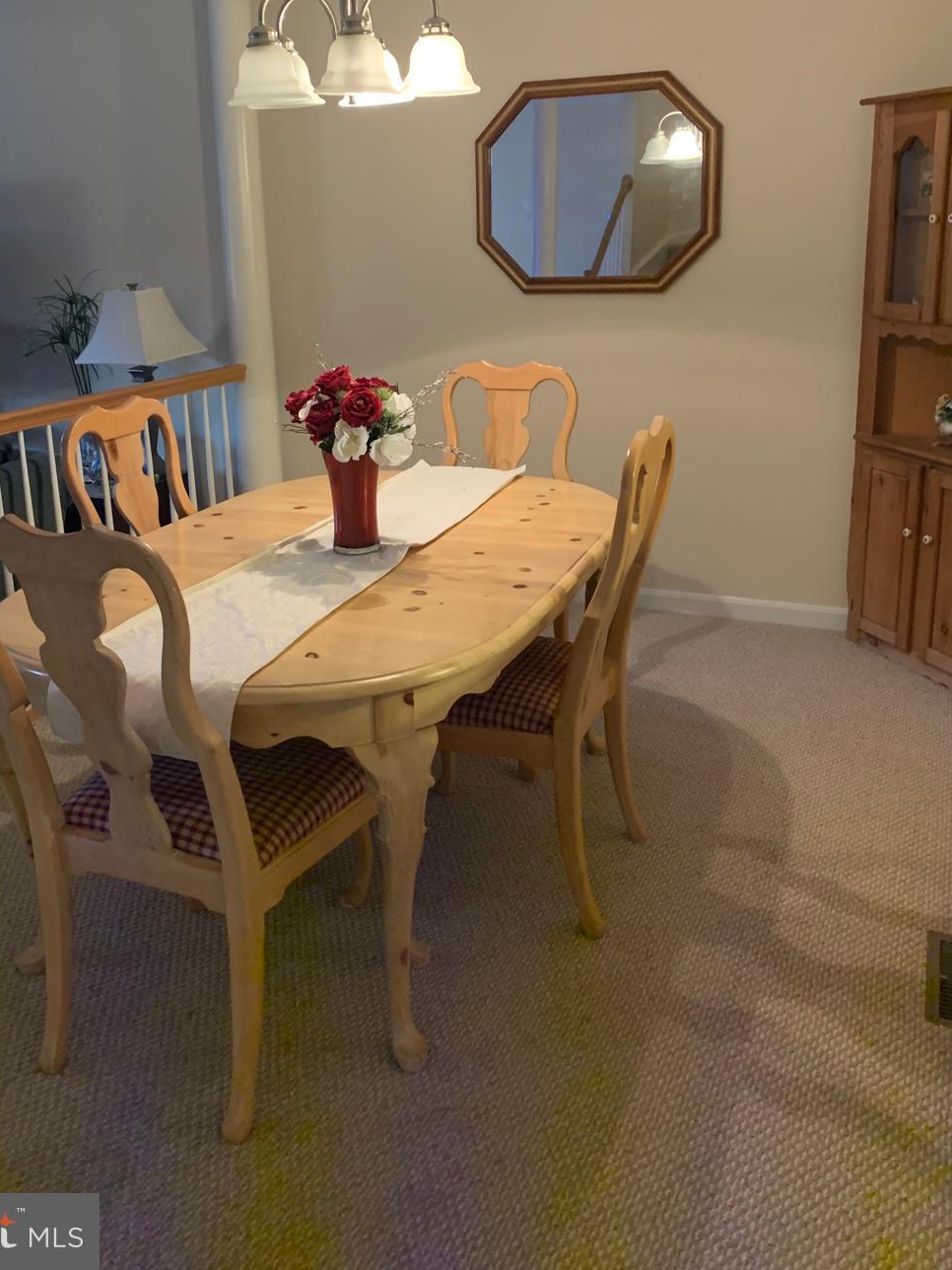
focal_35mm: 31
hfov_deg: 45.4
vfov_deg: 58.0
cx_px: 421
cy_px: 517
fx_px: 1137
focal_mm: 4.25
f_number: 1.8
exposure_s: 1/30
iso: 320
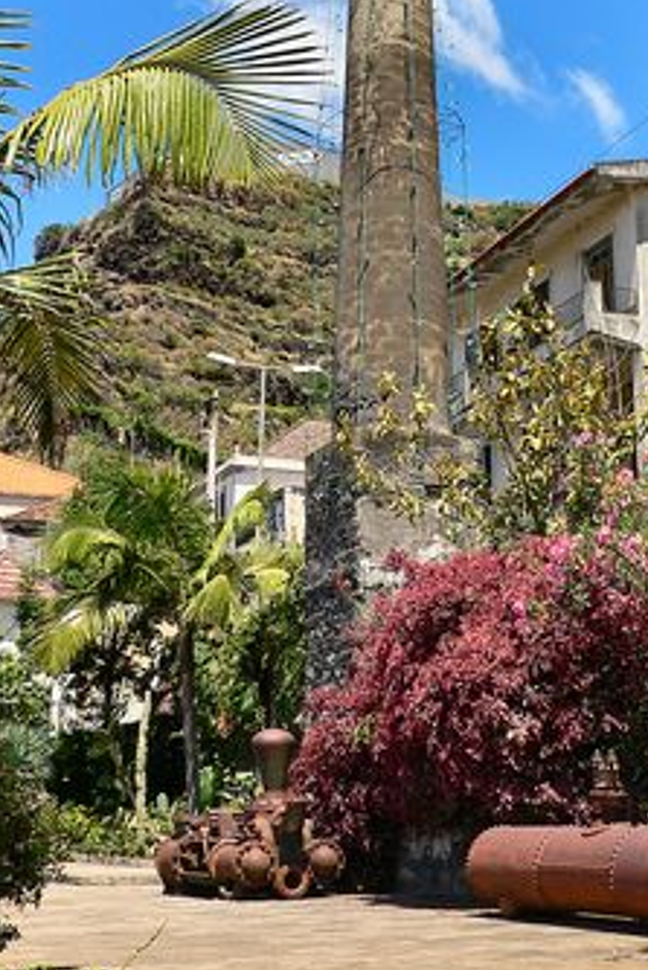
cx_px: 391
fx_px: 1510
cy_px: 340
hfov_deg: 24.2
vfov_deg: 35.3
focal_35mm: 56
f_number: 4
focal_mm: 6
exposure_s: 1/500
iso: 80
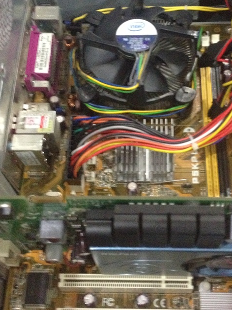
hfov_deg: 25.6
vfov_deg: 33.7
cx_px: 132
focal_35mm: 57
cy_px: 136
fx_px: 509
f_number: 2.4
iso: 640
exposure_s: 1/15
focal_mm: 4.28
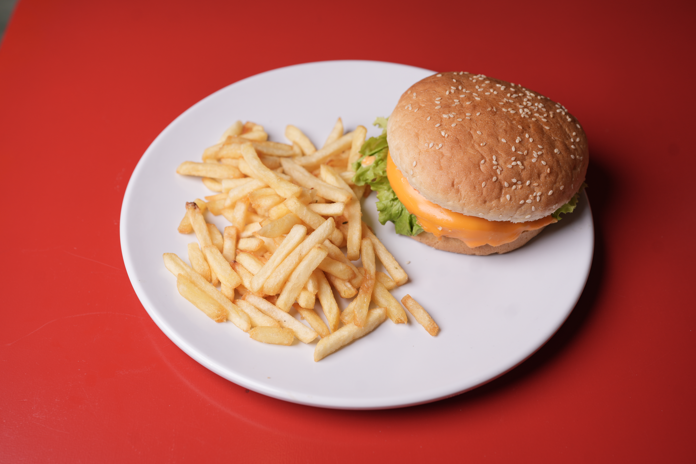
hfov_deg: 43.6
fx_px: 870
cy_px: 232
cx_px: 348
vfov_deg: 29.9
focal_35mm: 45
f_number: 4.5
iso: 160
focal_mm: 45
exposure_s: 1/250
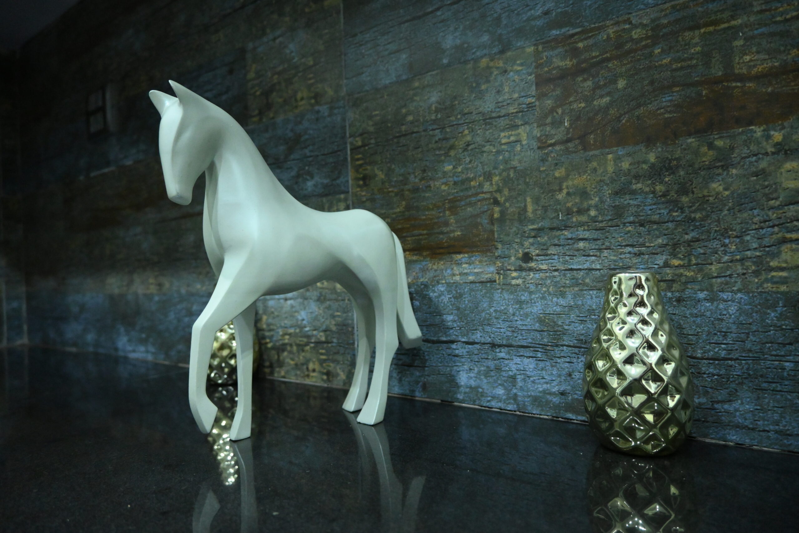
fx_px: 533
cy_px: 266
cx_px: 400
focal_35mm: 24
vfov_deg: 53.1
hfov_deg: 73.7
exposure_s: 1/80
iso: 4000
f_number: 3.5
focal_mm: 16
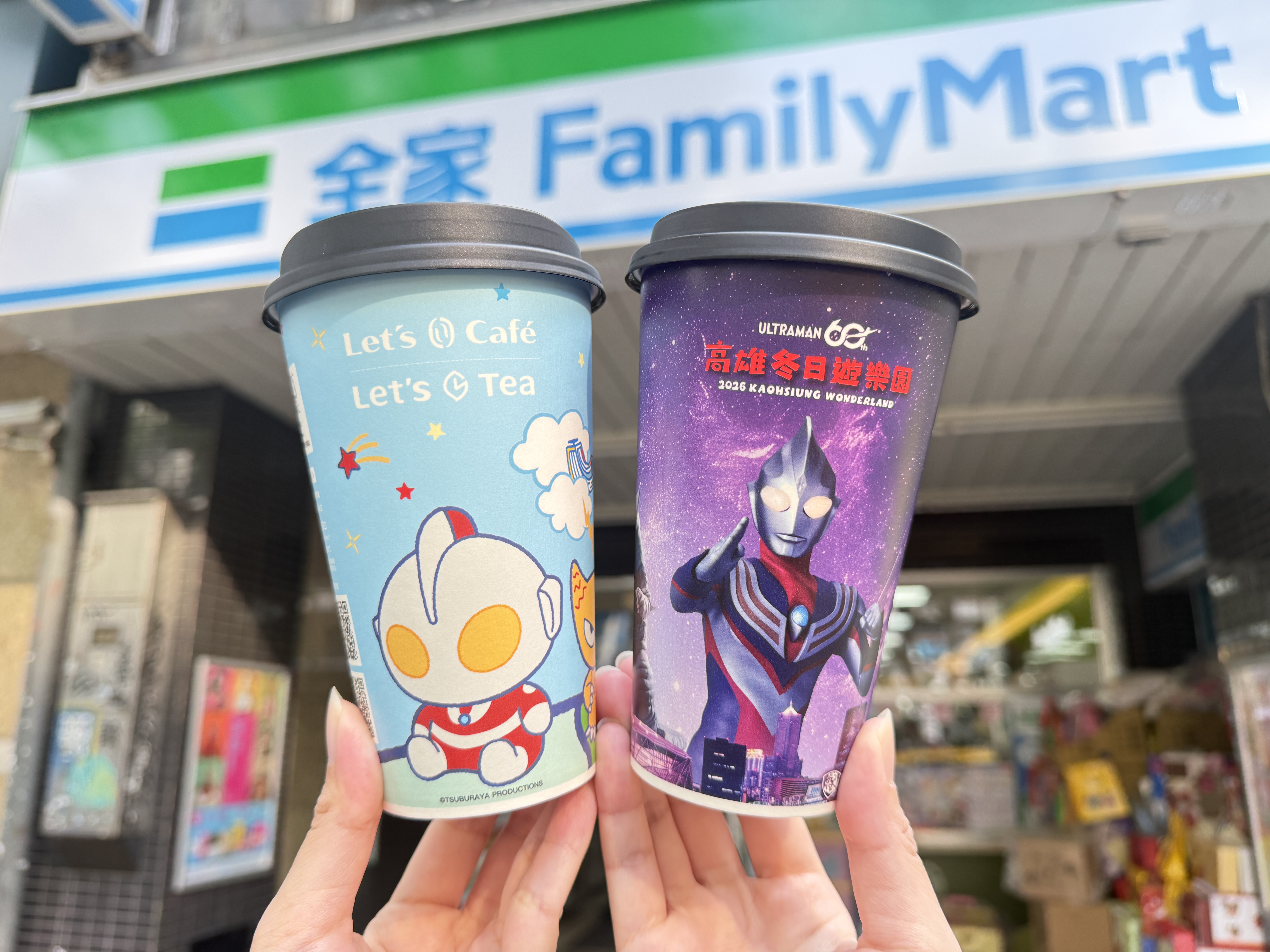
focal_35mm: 24
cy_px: 476
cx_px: 635
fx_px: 881
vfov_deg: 56.8
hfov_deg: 71.6
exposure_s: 1/243
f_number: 1.78
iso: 100
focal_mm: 6.76
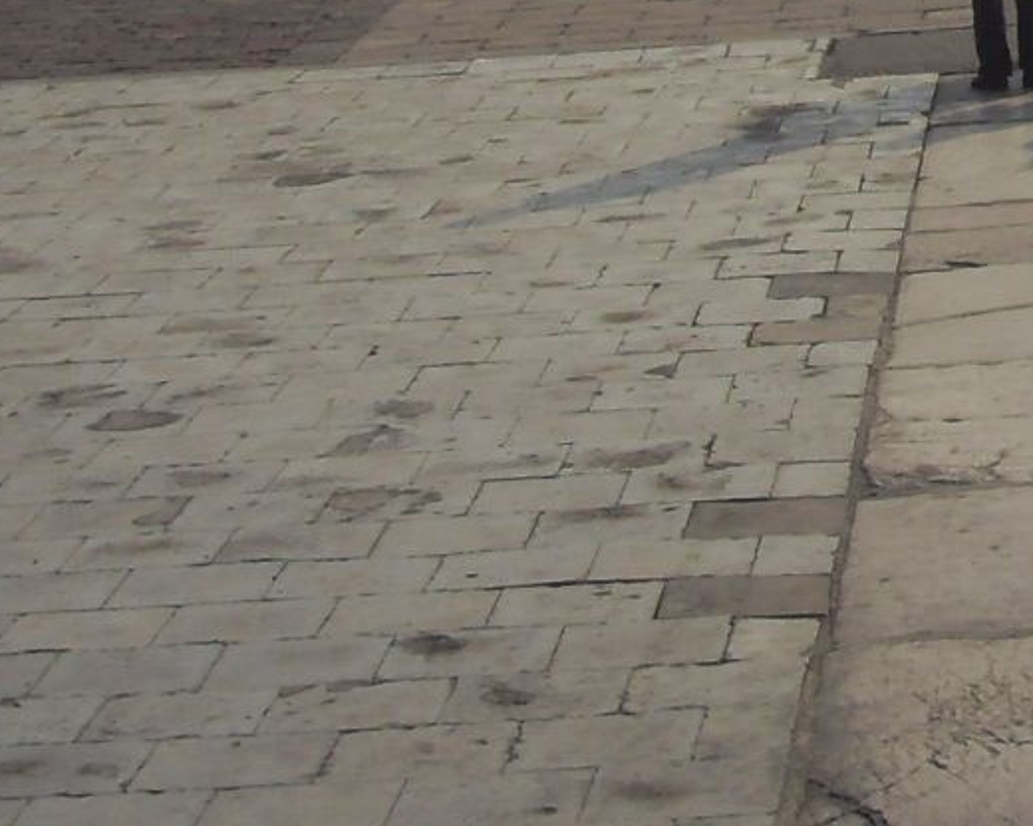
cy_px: -216
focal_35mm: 150
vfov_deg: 10.1
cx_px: 1099
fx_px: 4586
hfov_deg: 12.7
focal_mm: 6.6
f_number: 6.2
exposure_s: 1/350
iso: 80
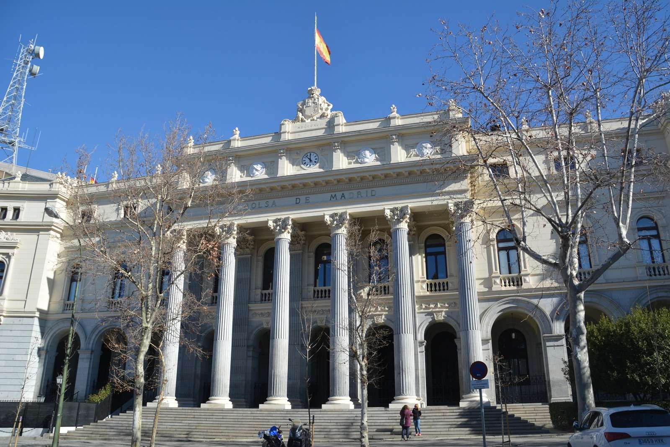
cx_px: 335
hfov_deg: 67.4
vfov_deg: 47.9
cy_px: 224
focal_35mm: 27
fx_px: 503
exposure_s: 1/320
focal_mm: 18
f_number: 7.1
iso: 100
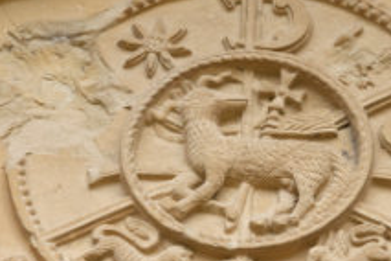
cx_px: 279
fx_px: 4290
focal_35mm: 395
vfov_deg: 3.5
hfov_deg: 5.2
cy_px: 122
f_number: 11
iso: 1600
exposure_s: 1/500
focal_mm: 112
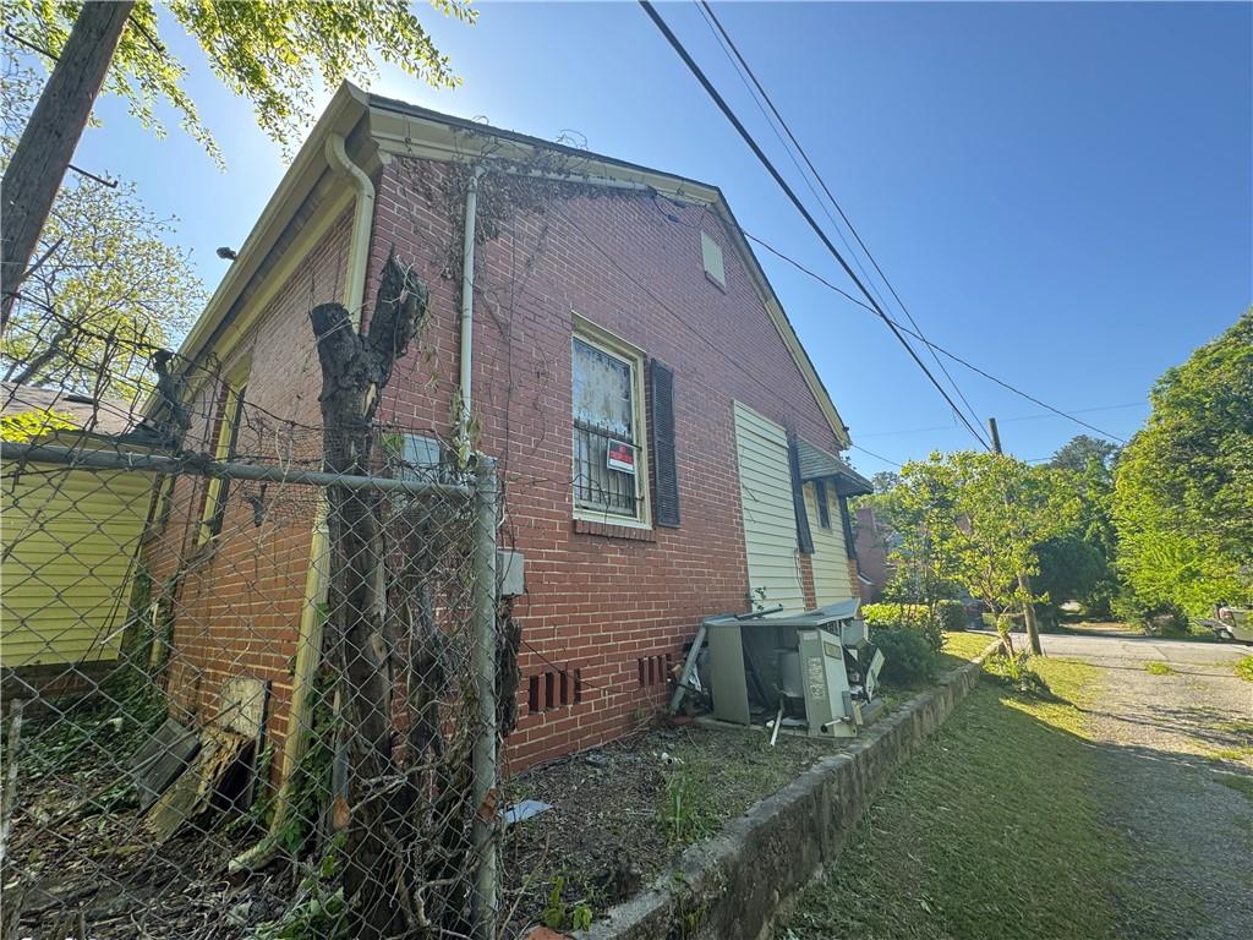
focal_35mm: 14
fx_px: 507
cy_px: 470
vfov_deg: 85.7
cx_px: 626
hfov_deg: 102.1
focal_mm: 2.22
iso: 40
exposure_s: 1/218
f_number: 2.2
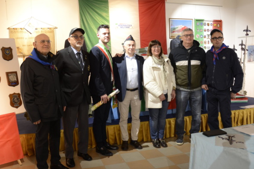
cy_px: 81
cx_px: 120
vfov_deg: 41.0
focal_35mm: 32
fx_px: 225
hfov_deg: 58.8
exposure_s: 1/30
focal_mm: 18
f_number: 3.5
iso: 560
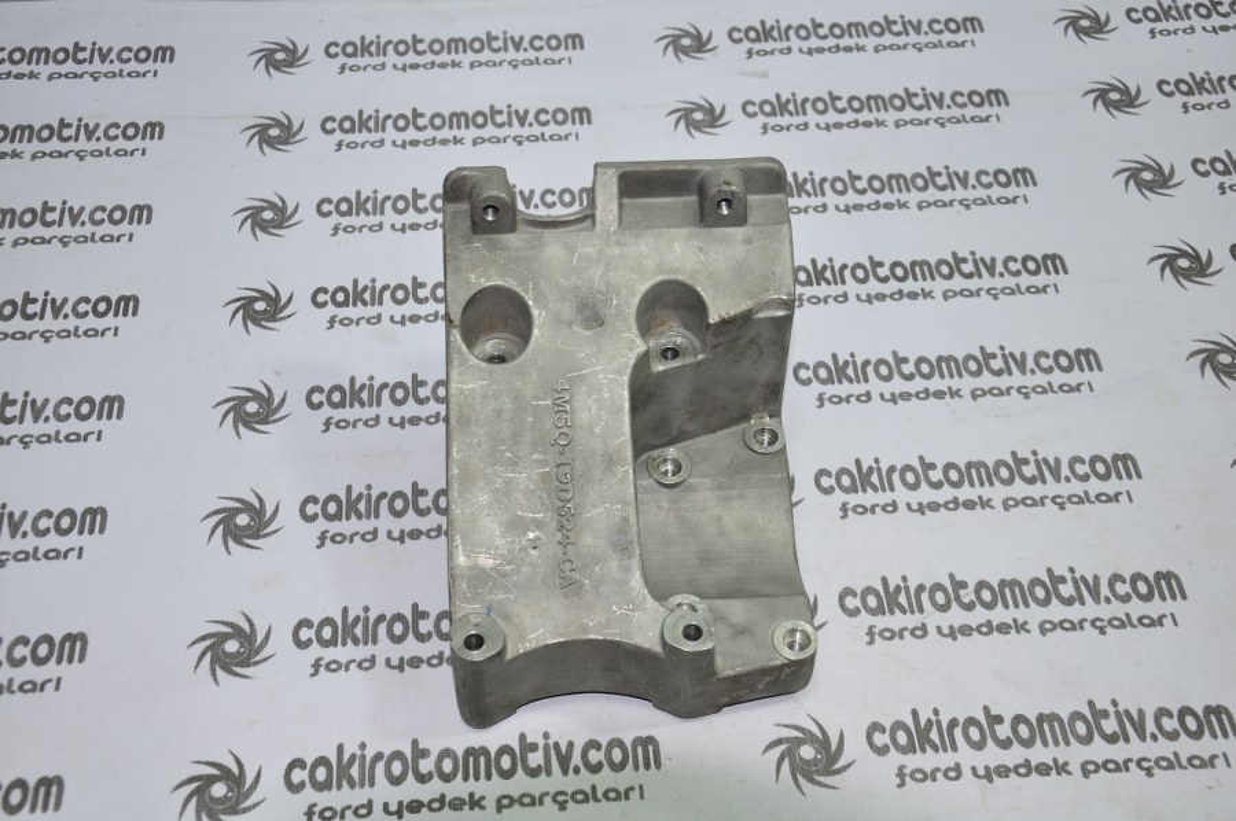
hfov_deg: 41.2
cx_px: 618
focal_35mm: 48
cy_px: 410
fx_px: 1646
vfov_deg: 28.0
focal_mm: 32
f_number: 5.6
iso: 200
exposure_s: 1/50
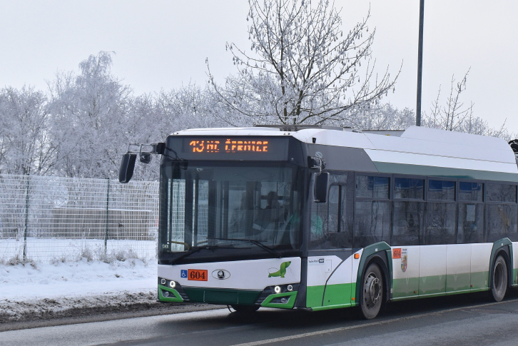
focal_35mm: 102
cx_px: 355
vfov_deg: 13.4
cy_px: 139
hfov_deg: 19.9
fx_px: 1468
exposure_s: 1/500
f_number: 7.1
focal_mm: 38
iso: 320
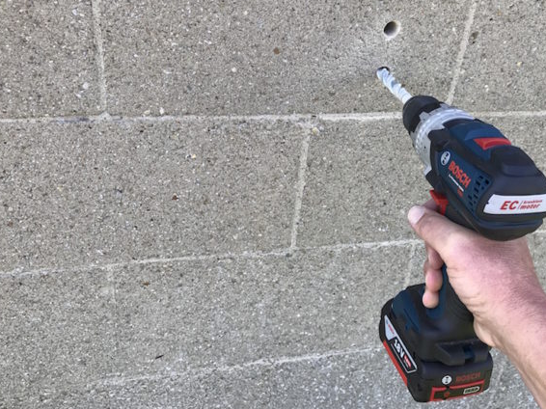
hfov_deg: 48.7
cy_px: 154
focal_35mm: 38
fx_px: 599
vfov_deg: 37.5
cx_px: 326
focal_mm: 3.99
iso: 20
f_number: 1.8
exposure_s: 1/404
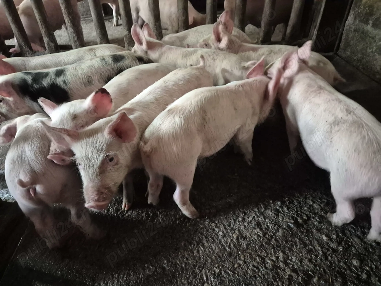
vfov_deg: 58.9
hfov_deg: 73.9
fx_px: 253
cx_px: 190
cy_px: 143
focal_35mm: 23
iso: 1600
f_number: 1.8
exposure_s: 1/50
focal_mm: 5.4
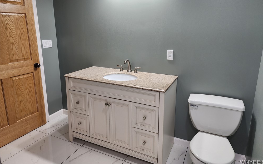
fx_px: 179
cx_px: 132
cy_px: 66
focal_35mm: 25
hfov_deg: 72.6
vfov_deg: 49.0
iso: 80
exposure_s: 1/120
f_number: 1.8
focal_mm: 6.4
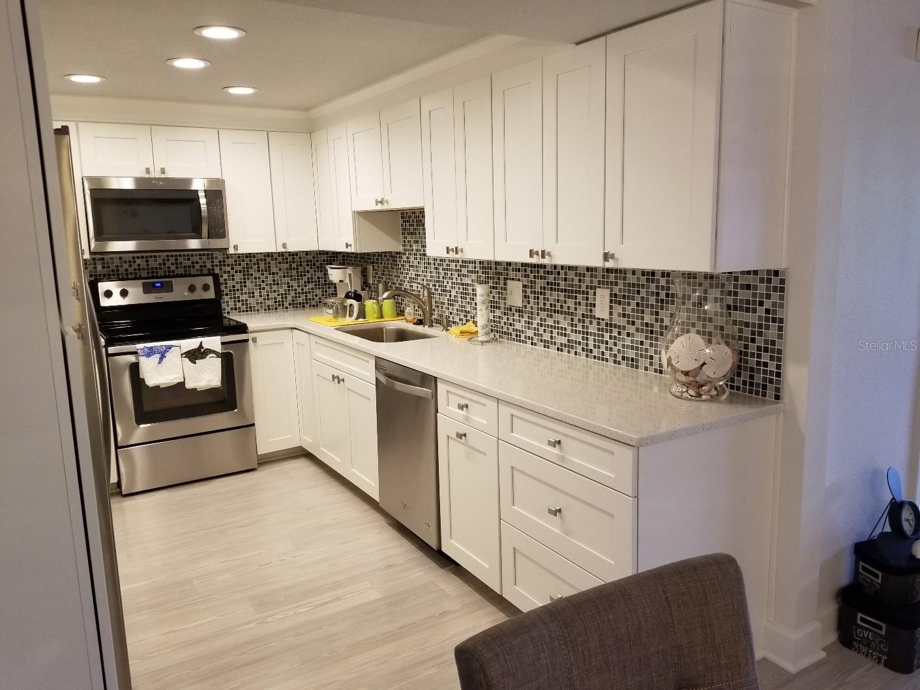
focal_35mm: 26
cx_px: 460
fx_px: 691
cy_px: 345
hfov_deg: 67.3
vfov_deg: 53.1
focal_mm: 4.3
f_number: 1.7
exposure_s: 1/60
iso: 125
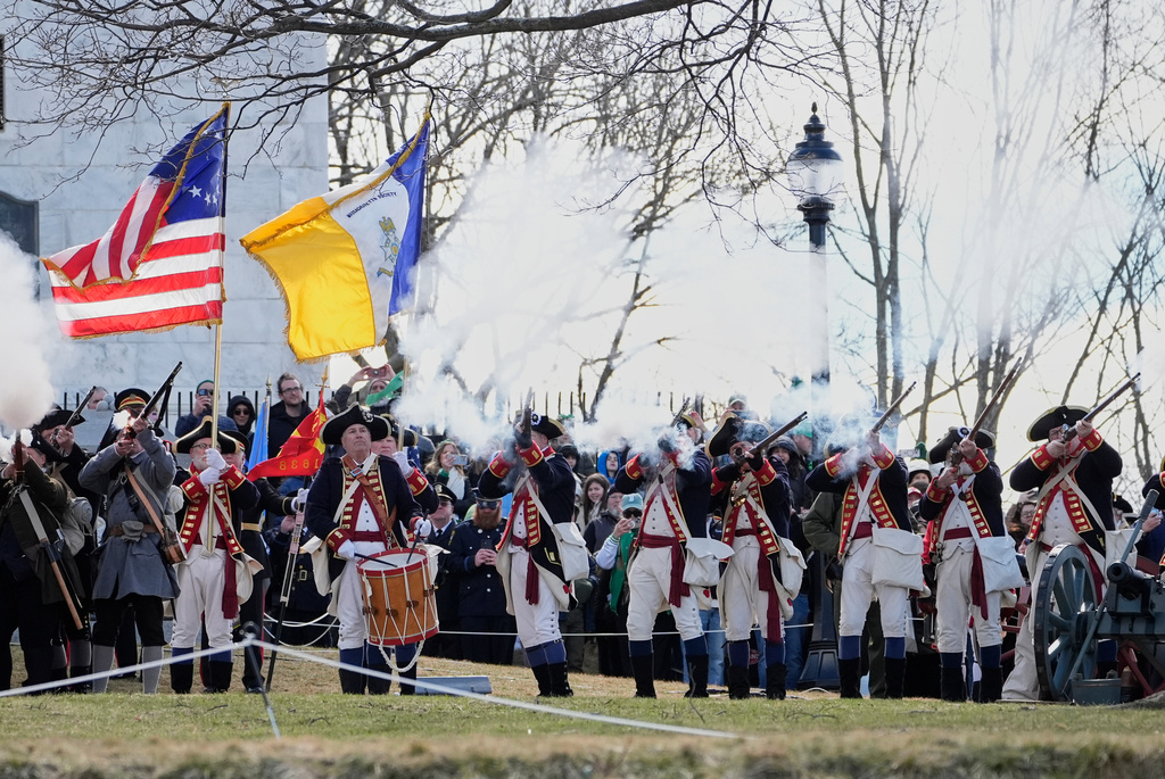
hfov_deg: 6.2
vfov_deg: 4.2
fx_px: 10722
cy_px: 390
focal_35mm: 331
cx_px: 582
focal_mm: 221
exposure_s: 1/2500
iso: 1600
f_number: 5.6
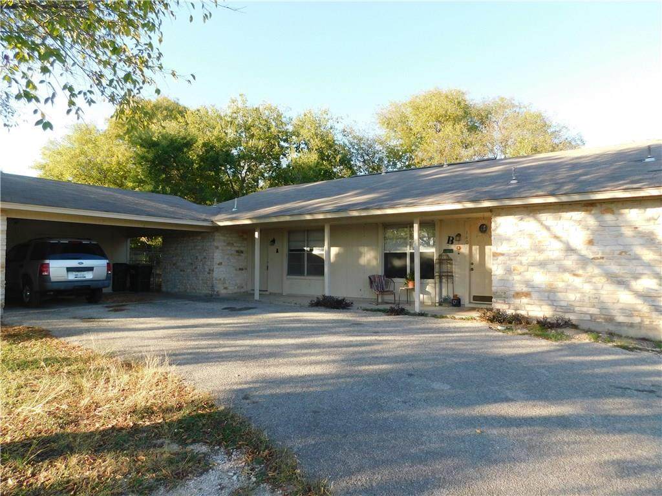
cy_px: 248
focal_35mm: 23
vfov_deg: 58.9
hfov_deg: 73.9
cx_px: 331
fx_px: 440
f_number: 3
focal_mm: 4
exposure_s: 1/320
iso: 125
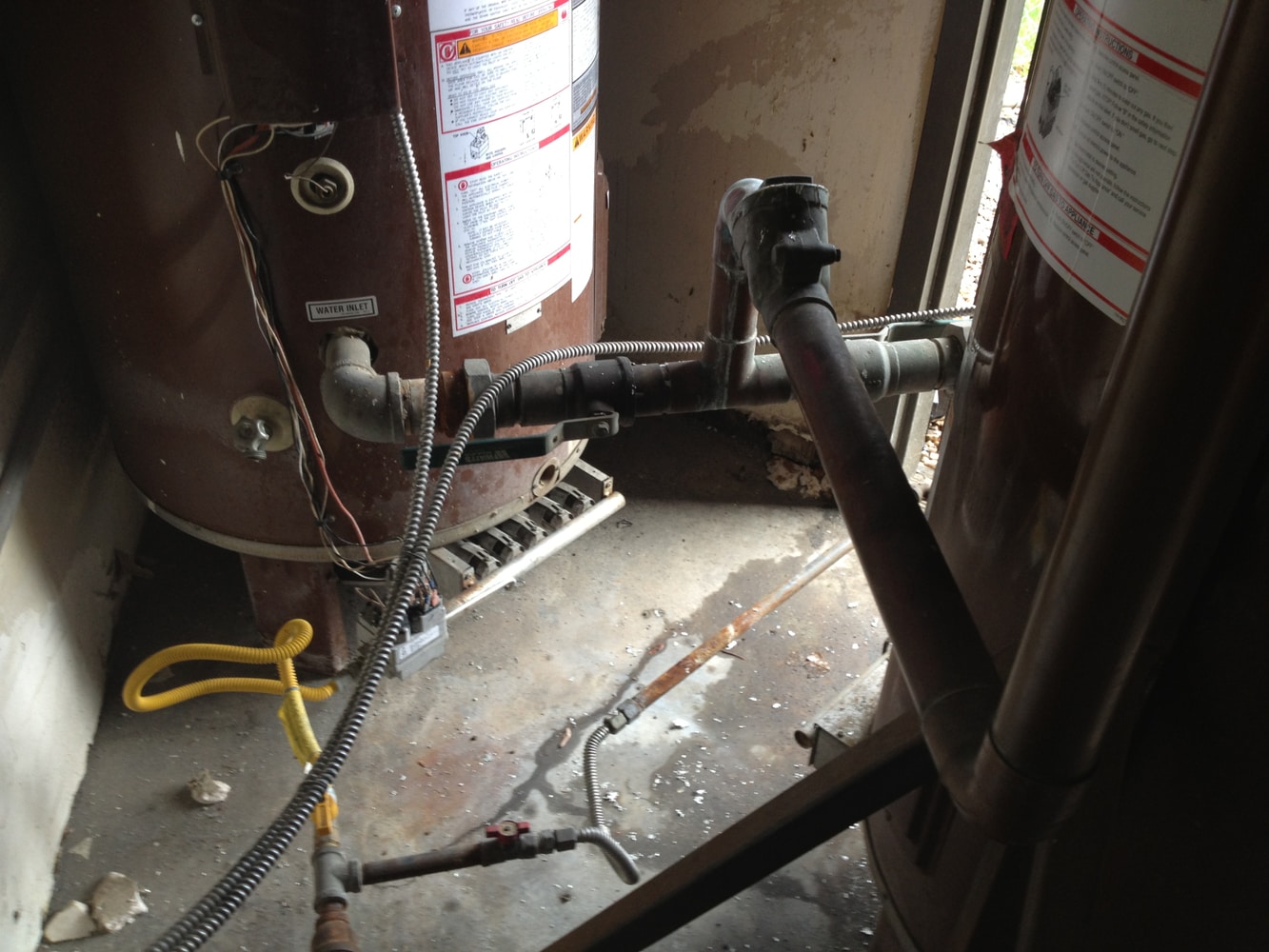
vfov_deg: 40.7
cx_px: 634
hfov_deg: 52.6
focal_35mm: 35
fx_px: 1283
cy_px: 476
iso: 64
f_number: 2.4
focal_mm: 4.28
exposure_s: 1/30
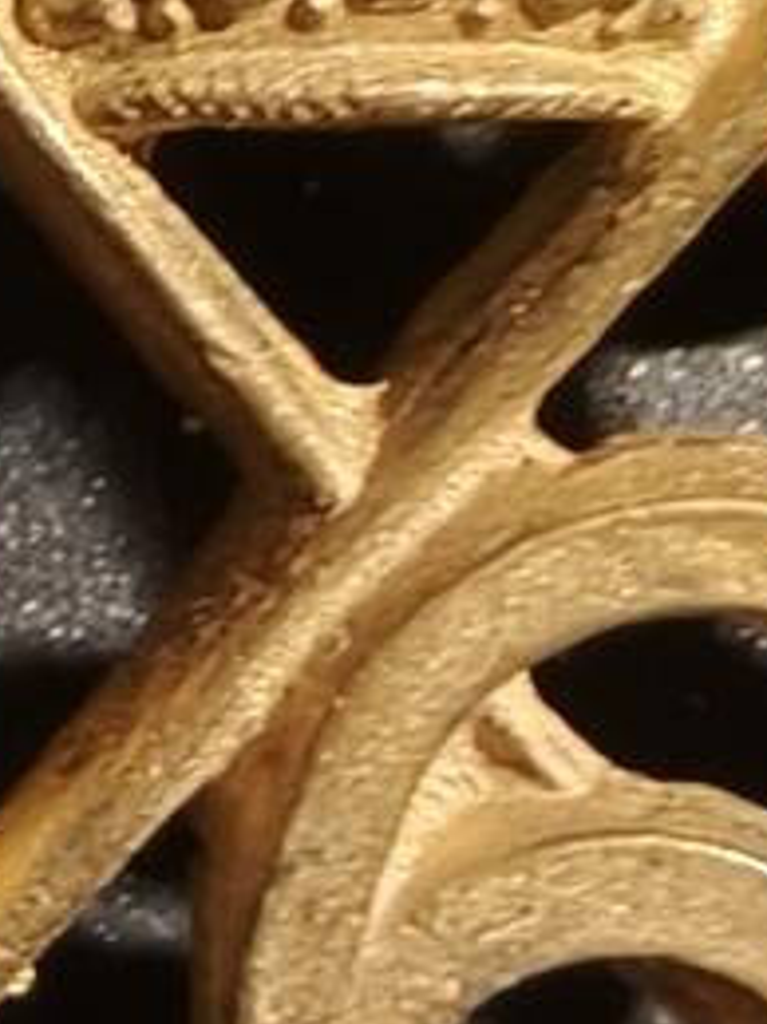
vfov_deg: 12.0
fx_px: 4731
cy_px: 1273
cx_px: 459
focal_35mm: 160
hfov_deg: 9.3
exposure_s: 1/53.6
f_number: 2
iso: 160
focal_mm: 2.32
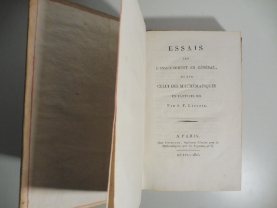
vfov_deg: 56.8
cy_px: 104
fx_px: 192
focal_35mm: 24
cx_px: 138
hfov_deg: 71.6
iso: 320
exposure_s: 1/60
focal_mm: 4.3
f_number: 3.3
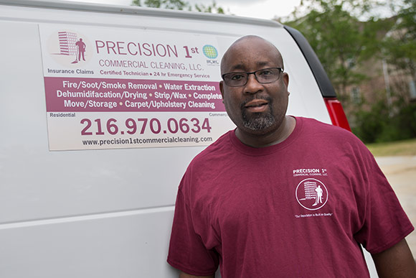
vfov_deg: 38.9
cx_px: 208
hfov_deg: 55.8
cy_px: 139
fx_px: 393
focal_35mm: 34
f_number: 4
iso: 200
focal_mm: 34
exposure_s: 1/250
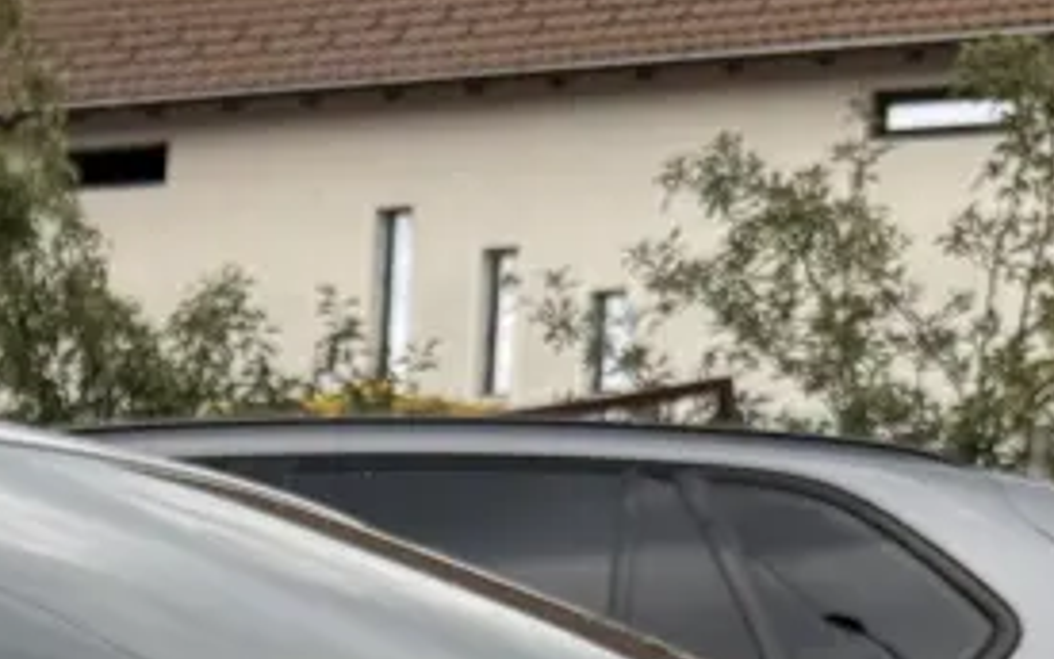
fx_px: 3821
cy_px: 1644
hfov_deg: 15.1
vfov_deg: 8.8
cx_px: -253
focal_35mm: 133
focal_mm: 6.76
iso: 80
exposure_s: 1/796
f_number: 1.78
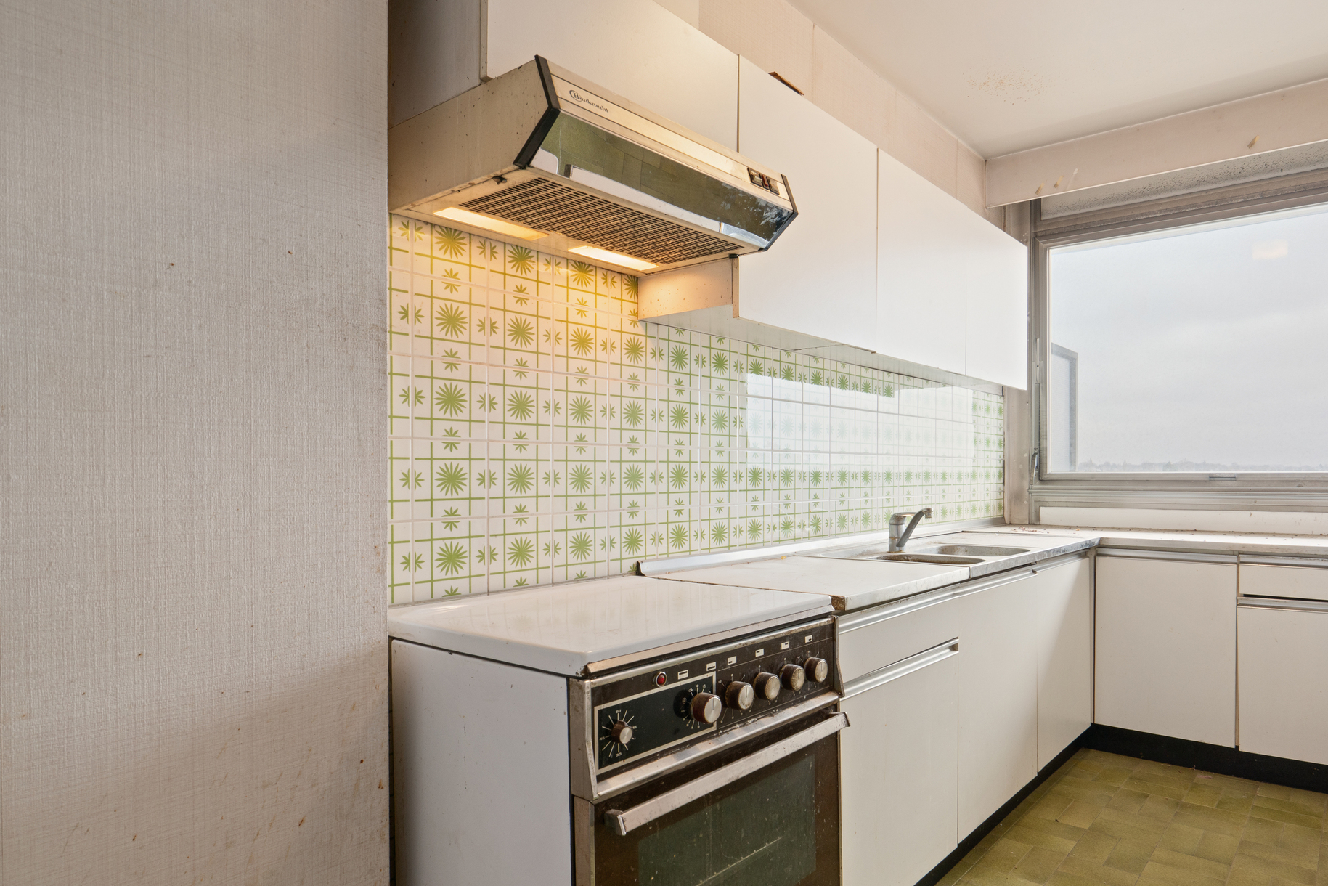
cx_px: 829
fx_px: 775
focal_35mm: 21
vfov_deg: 59.4
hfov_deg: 79.7
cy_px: 480
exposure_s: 1
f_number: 11
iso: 250
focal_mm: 16
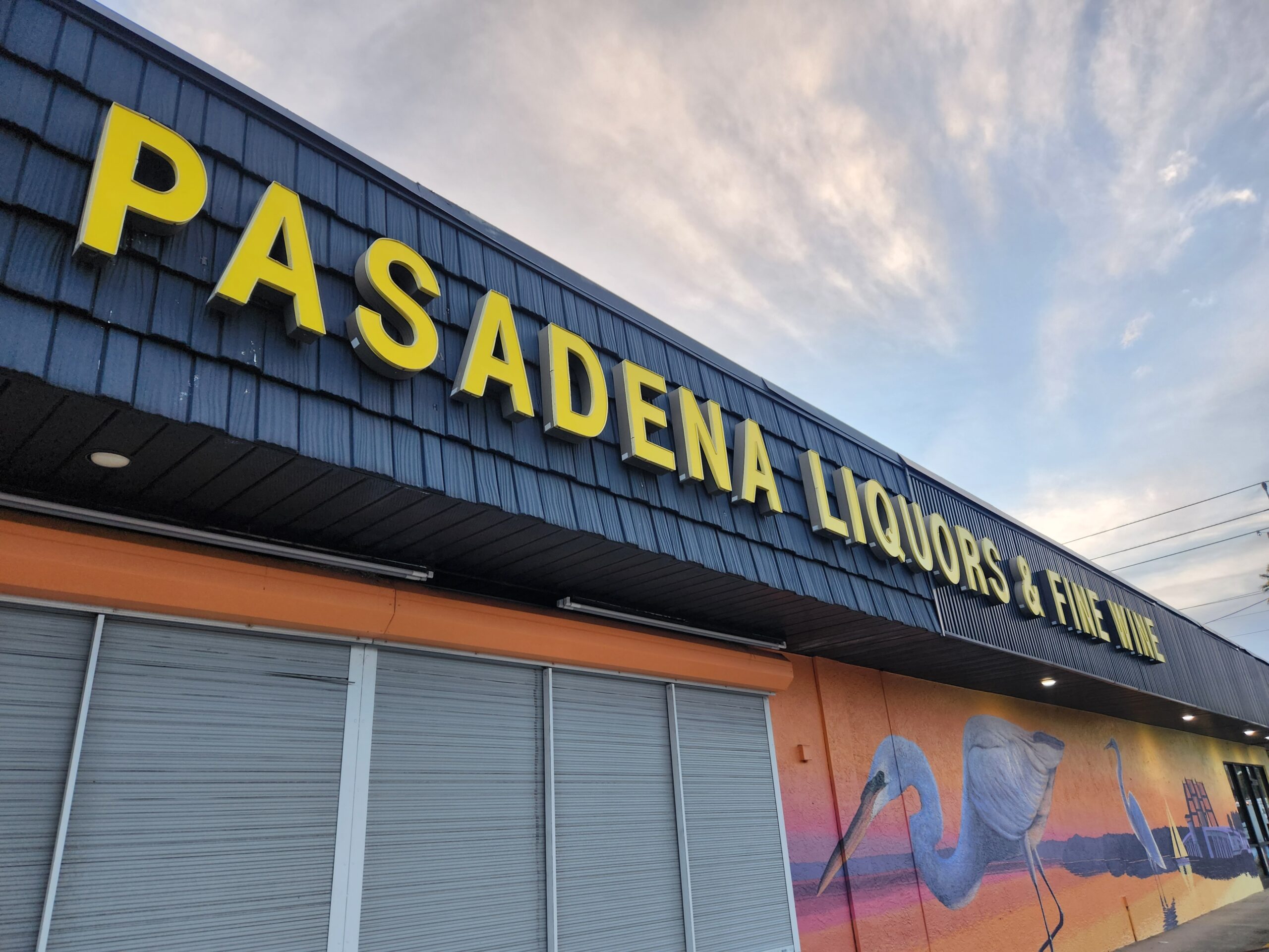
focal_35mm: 23
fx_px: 843
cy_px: 476
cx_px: 634
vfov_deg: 58.9
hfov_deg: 73.9
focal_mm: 5.4
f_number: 1.8
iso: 64
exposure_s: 1/120
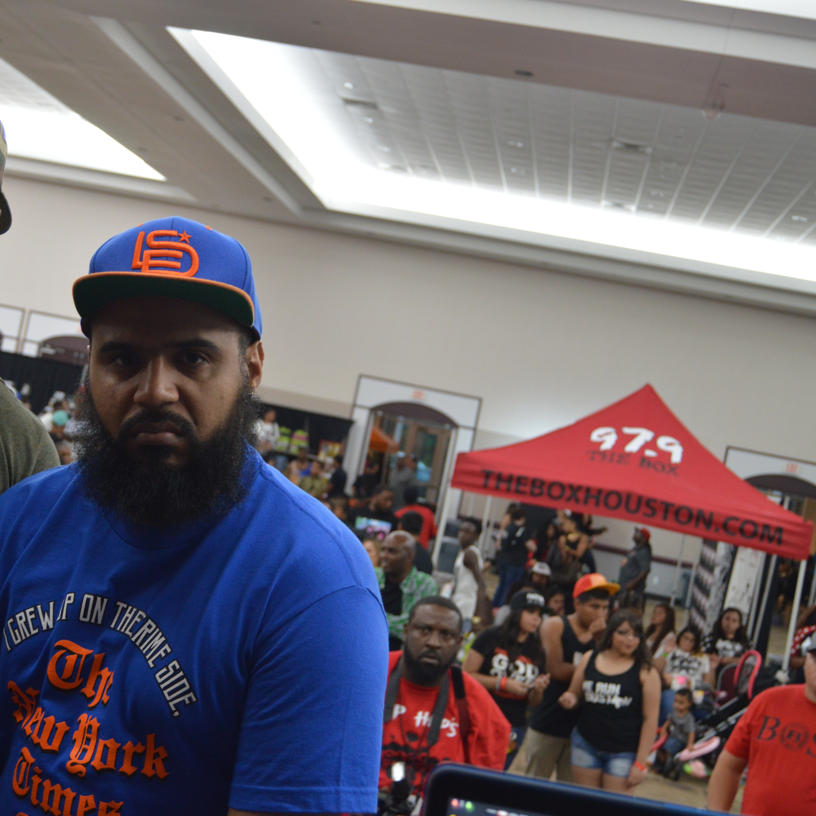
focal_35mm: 58
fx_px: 1547
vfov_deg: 29.6
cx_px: 231
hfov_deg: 29.2
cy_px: 411
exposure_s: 1/60
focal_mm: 30
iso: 800
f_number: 4.2
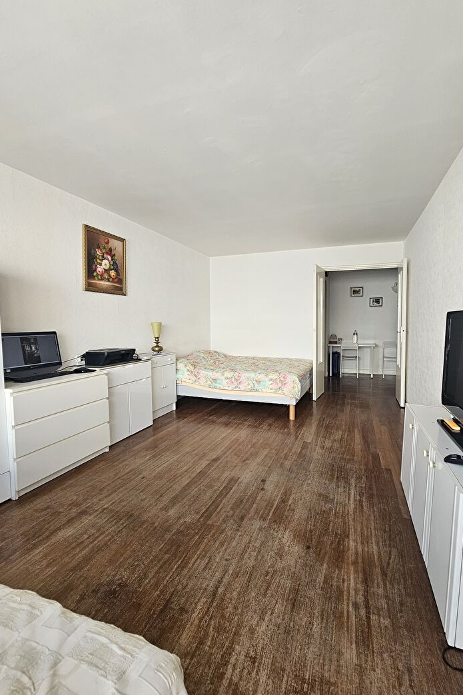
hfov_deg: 80.7
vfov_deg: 104.2
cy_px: 336
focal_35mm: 14
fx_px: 270
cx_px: 265
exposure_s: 1/70.8
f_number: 2.2
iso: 80
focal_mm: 2.2
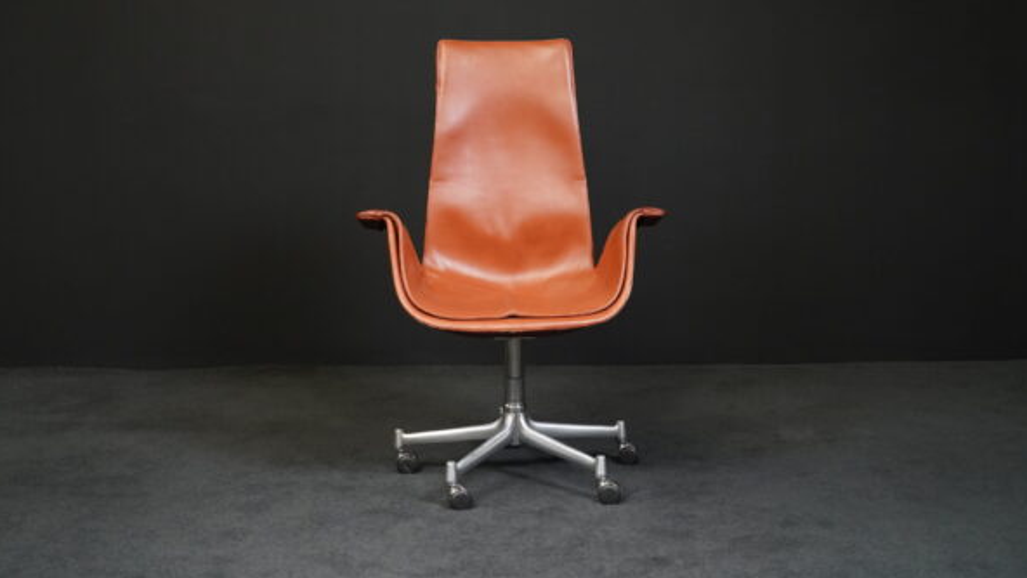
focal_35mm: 52
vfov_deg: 23.0
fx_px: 1416
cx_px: 515
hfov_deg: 39.9
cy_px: 250
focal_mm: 49
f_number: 7.1
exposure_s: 1/100
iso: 5000
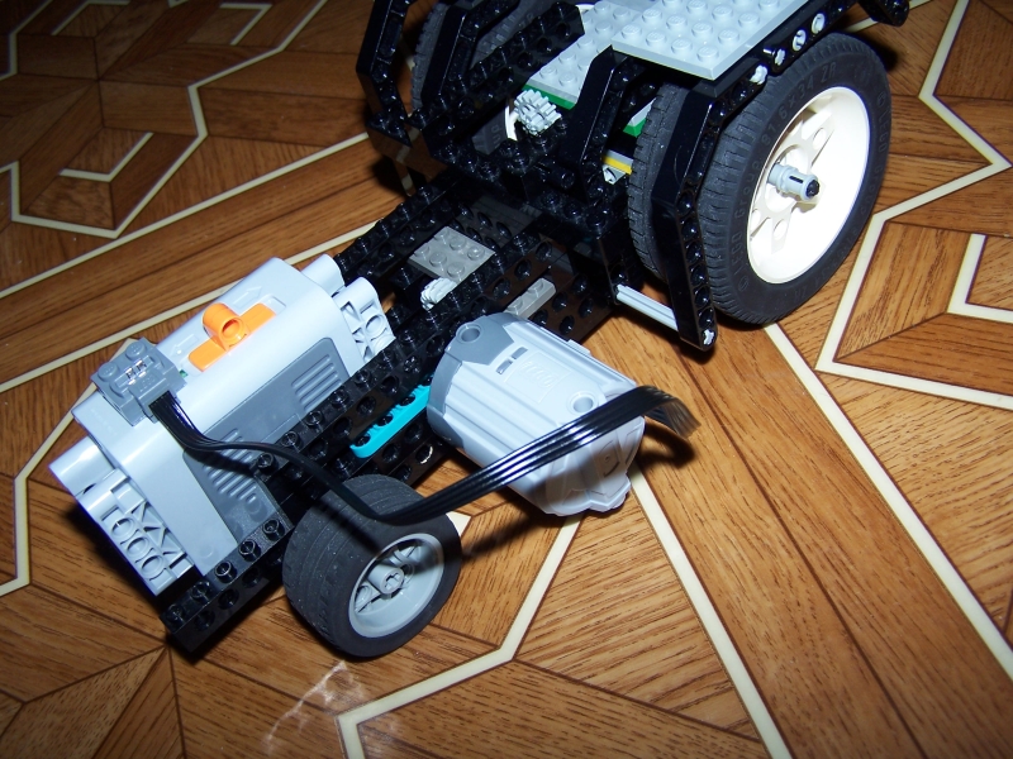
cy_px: 380
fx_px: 1112
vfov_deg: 37.7
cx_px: 506
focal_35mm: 38
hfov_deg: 49.0
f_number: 2.8
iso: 80
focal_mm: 6.3
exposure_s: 1/60
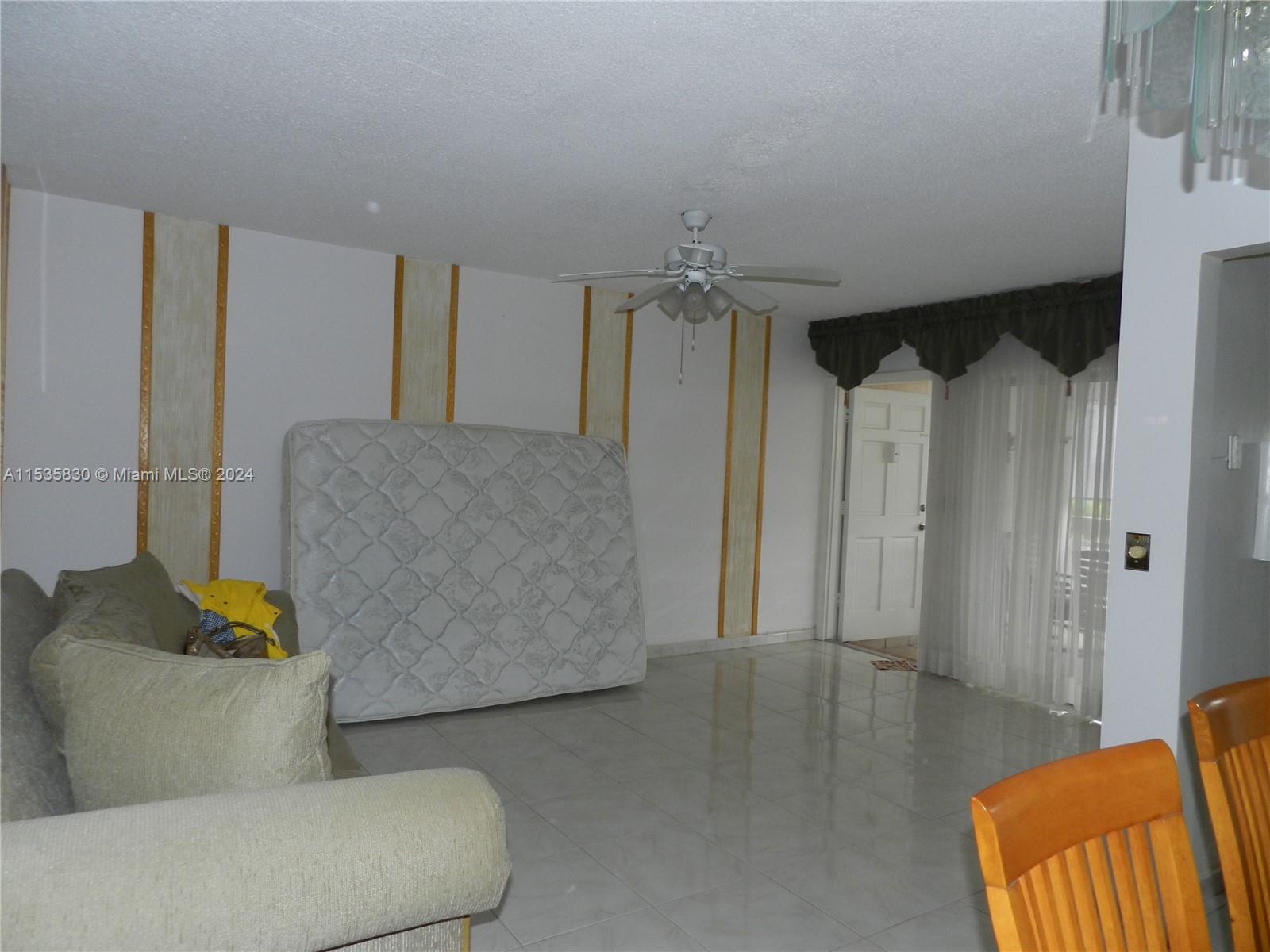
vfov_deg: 58.9
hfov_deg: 73.9
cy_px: 476
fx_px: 844
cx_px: 635
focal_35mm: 23
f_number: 3.4
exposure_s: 1/30
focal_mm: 4
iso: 200
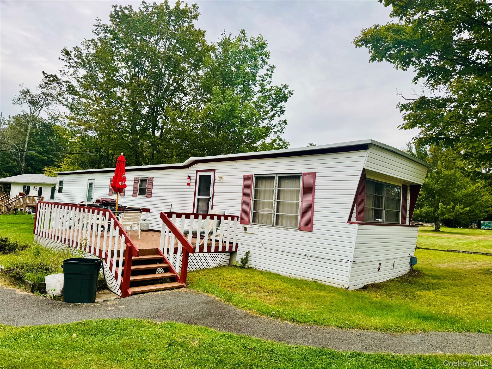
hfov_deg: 71.6
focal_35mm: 24
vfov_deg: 56.8
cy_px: 184
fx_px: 341
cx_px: 246
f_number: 1.78
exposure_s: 1/495
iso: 80
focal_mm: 6.76
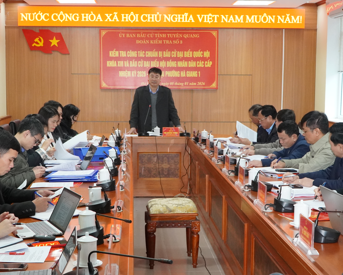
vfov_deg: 27.8
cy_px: 145
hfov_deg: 34.3
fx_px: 555
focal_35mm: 55
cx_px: 163
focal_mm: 27
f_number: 6.3
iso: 3200
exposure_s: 1/160
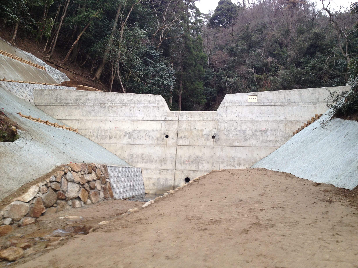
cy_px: 134
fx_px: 362
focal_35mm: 35
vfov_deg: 40.7
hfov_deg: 52.6
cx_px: 179
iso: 64
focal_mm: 4.28
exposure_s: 1/40
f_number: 2.4
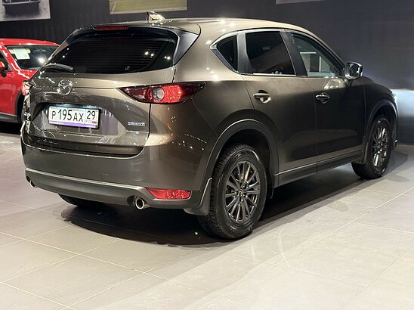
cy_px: 155
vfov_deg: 30.2
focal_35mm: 48
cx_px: 207
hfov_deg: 39.7
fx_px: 574
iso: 250
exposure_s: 1/33
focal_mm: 6.76
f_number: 1.78
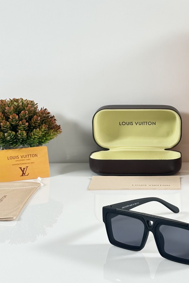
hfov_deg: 16.7
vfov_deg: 24.9
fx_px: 638
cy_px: 97
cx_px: 160
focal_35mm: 81
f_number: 1.78
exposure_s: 1/100
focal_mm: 6.86
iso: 100
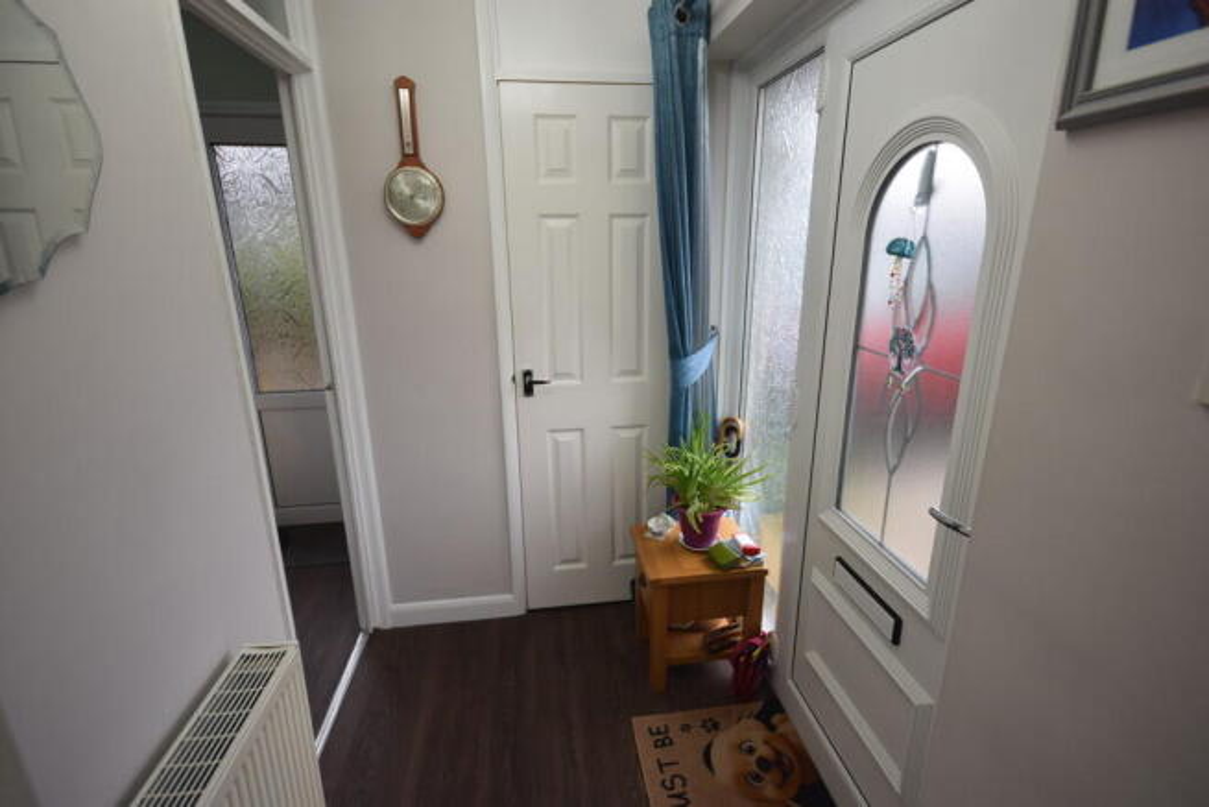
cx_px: 604
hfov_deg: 92.4
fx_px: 579
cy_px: 404
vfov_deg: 69.7
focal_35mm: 17
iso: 400
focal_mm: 11.5
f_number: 4.2
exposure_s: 1/60
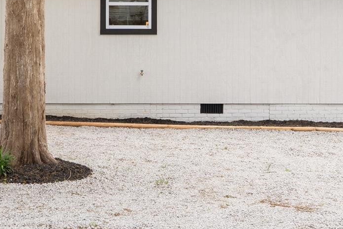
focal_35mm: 94
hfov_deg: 21.6
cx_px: 119
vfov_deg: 14.4
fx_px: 896
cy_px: 22
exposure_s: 1/6
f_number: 9
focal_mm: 32
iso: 100
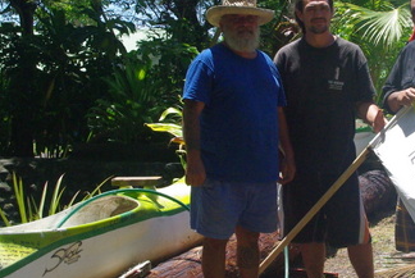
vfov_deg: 17.8
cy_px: 107
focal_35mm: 77
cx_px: 327
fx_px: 889
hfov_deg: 25.9
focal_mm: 26.25
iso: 800
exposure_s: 1/750
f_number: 9.5
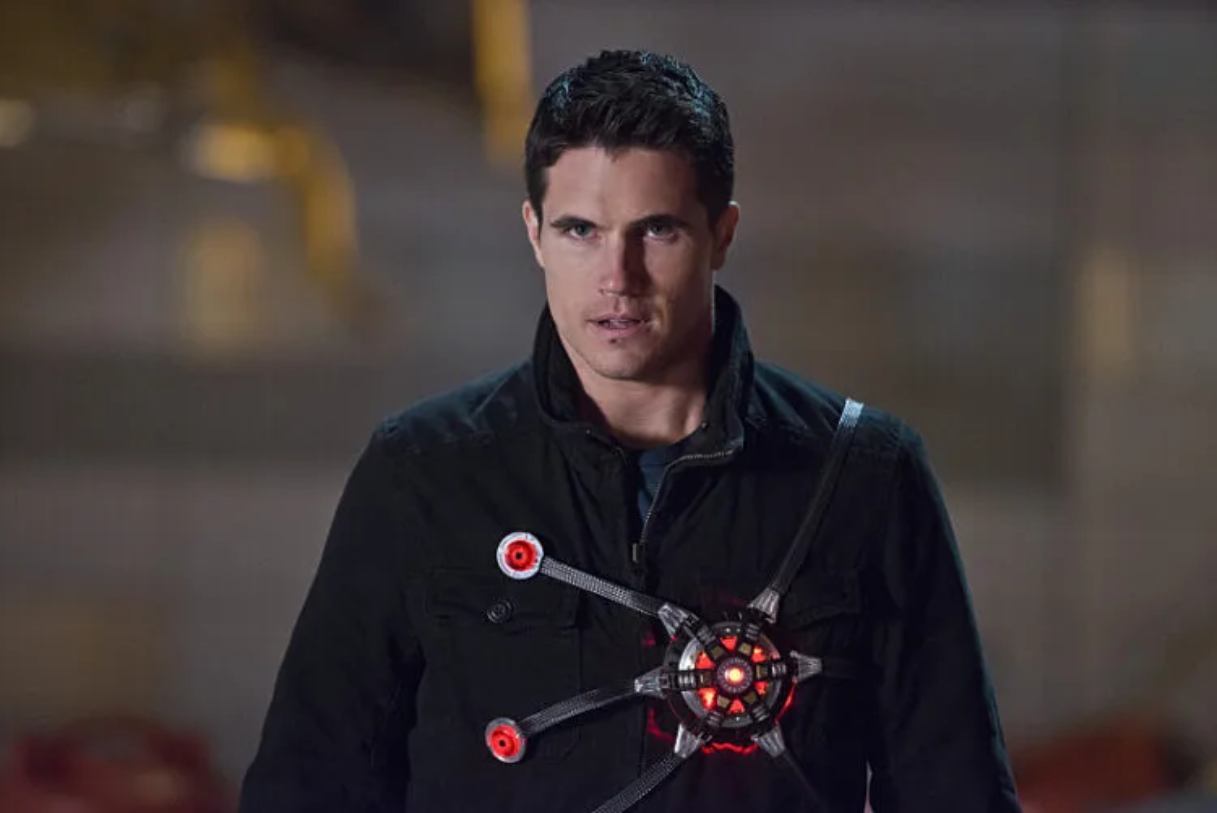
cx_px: 608
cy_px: 406
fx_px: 6765
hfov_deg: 10.3
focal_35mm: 200
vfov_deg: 6.9
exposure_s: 1/100
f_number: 2.8
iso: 2500
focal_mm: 200
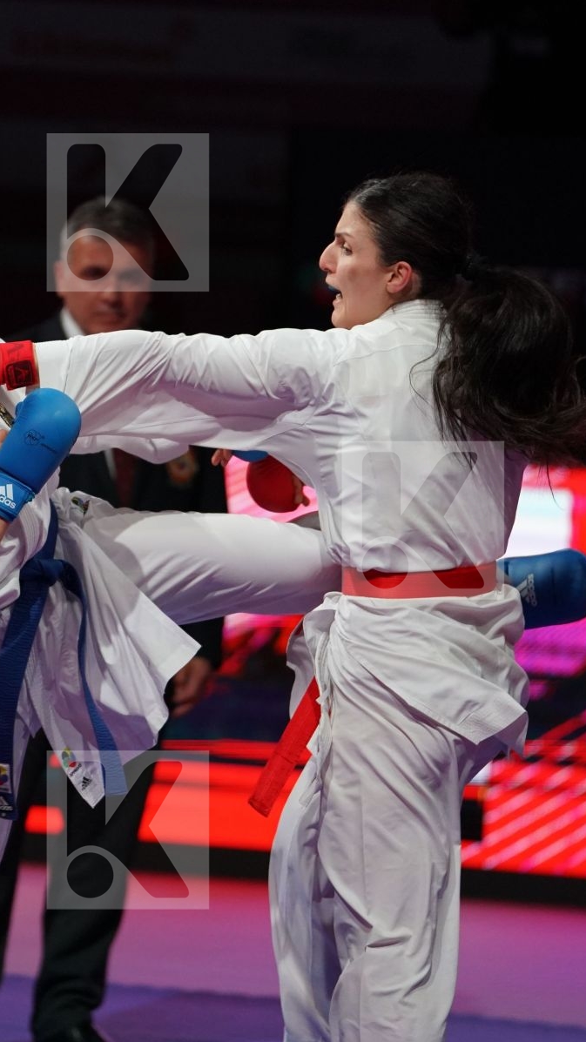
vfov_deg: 6.9
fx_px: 8622
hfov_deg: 3.9
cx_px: 128
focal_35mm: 312
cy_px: 521
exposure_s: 1/1000
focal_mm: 198
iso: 2500
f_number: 2.8
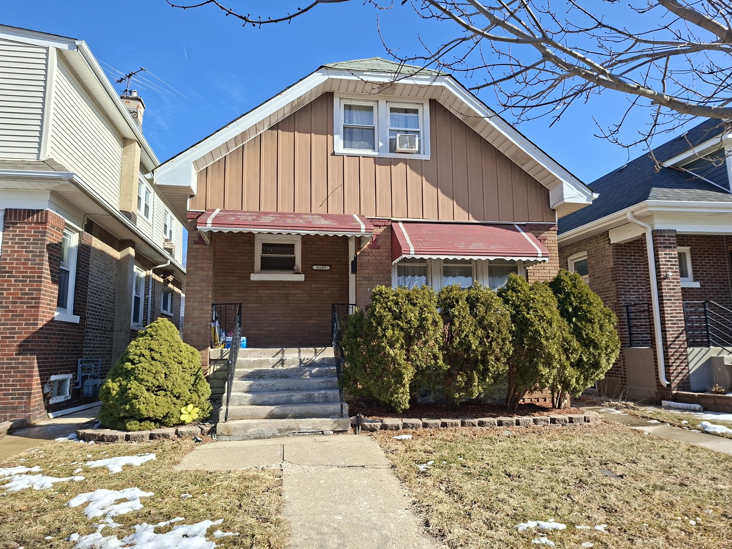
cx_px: 366
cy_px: 274
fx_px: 486
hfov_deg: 73.9
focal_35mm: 23
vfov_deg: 58.9
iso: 50
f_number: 1.8
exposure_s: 1/1631
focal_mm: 5.54
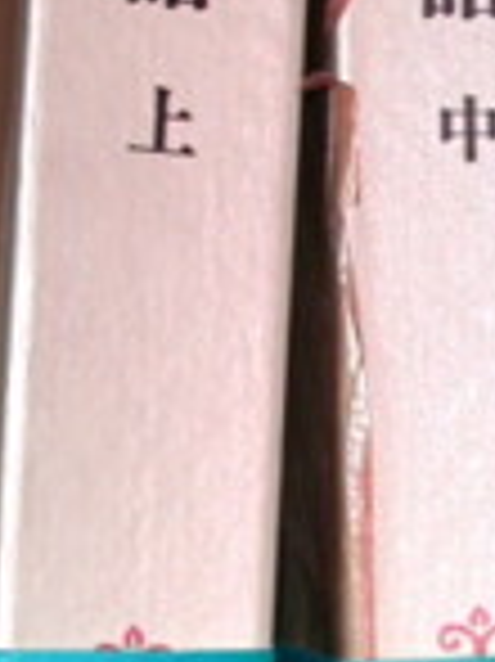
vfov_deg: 14.9
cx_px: 351
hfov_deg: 11.2
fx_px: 2520
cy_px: 275
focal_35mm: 132
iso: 100
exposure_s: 1/59.9
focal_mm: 6.6
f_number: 4.8
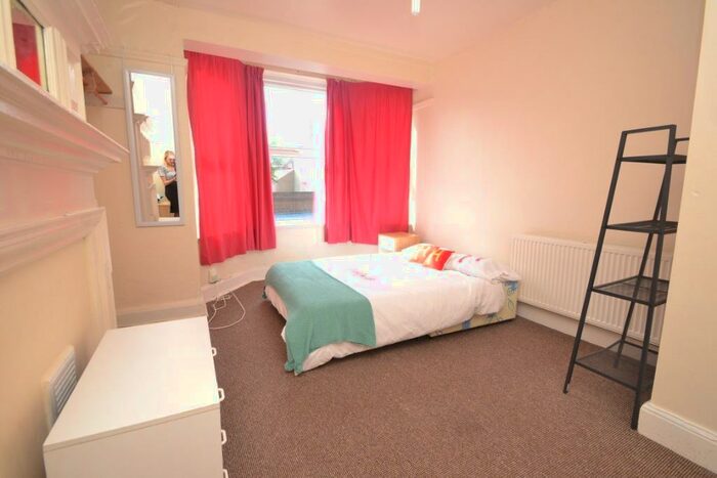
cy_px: 239
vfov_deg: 77.4
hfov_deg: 100.4
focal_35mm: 15
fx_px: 299
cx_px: 358
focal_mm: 10
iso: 800
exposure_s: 1/200
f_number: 7.1
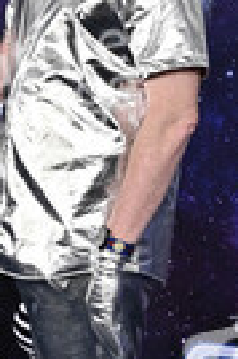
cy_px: 228
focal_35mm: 155
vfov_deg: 13.3
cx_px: 78
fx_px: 1541
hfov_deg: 8.8
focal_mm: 52
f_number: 5.6
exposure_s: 1/320
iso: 1600
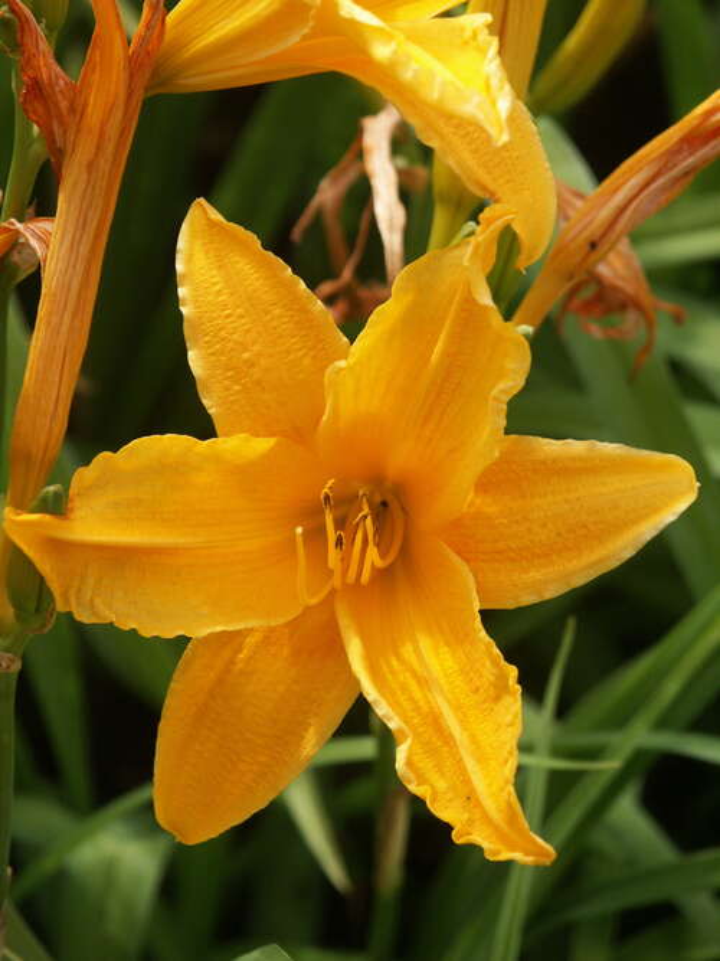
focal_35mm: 199
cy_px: 480
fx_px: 5521
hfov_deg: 7.5
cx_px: 360
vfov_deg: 9.9
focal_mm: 50.48
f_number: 3.5
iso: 100
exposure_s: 1/750
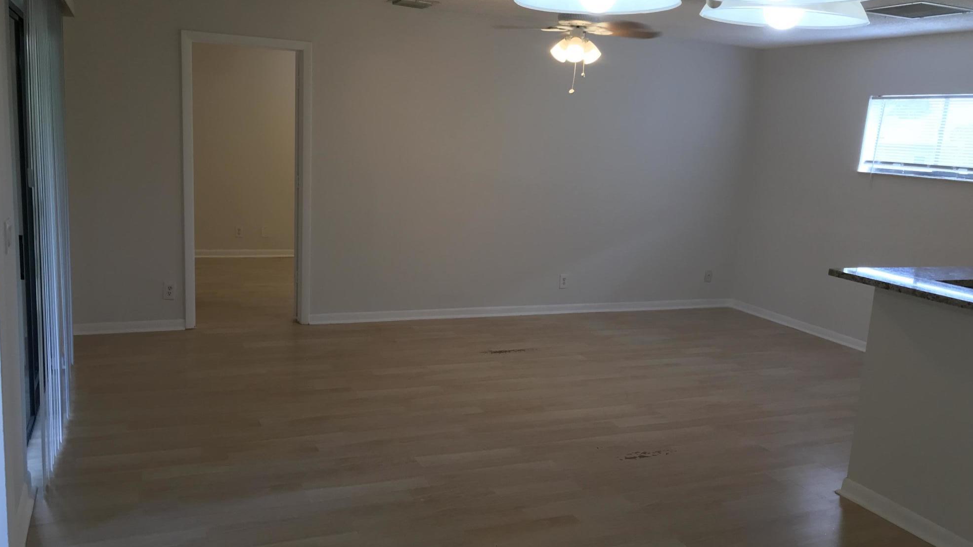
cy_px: 281
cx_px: 490
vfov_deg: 37.8
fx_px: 800
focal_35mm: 31
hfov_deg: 62.6
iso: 32
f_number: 1.8
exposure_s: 1/60
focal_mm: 3.99
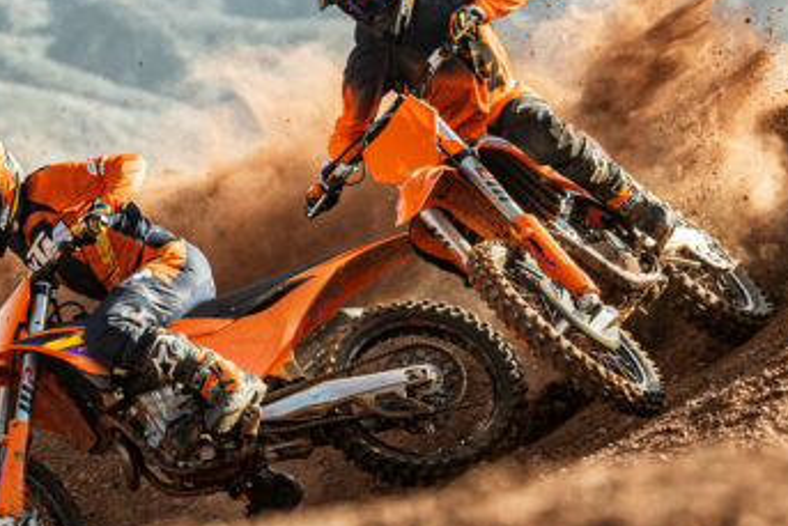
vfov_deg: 4.8
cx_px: 188
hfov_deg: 7.1
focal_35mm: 288
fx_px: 6306
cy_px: 75
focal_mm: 130
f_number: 4.5
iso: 640
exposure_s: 1/800
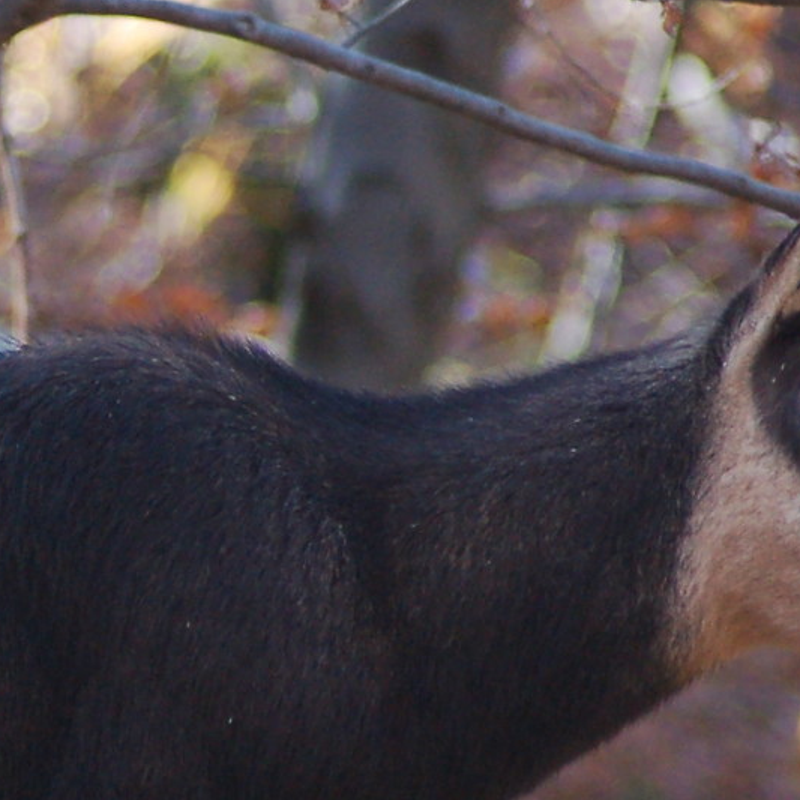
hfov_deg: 1.9
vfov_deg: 1.9
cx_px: -140
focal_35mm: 947
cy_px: 520
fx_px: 24759
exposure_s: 1/320
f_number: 4.8
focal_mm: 165
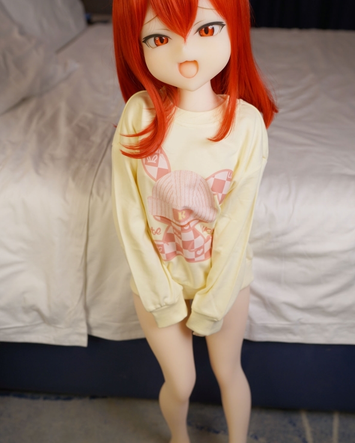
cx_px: 180
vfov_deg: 45.8
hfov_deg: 37.3
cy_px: 231
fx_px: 525
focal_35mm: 40
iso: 250
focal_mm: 35
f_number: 2.8
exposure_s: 1/100
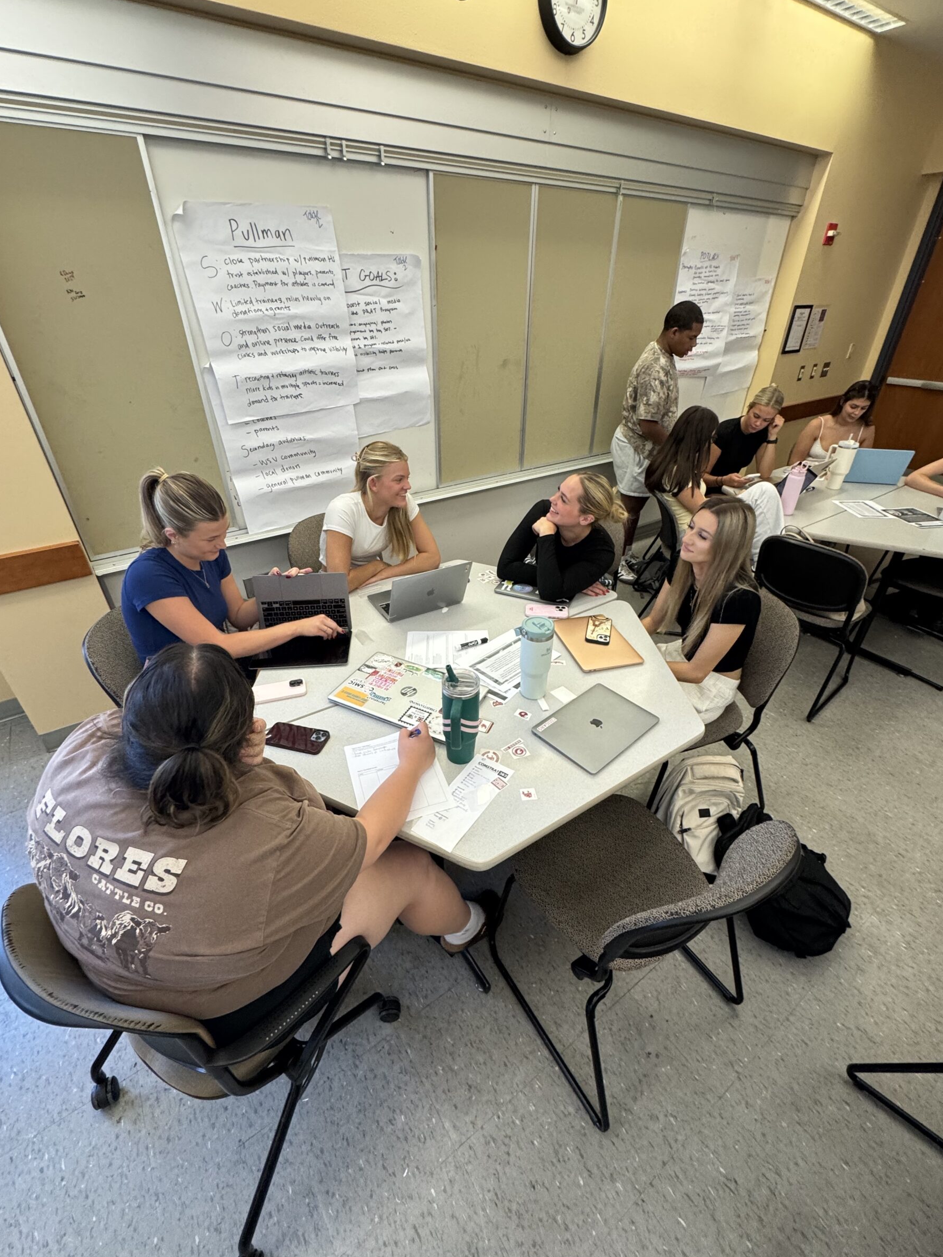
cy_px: 637
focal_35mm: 15
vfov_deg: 98.2
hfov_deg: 81.7
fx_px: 545
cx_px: 468
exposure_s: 1/120
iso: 250
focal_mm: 2.22
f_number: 2.2
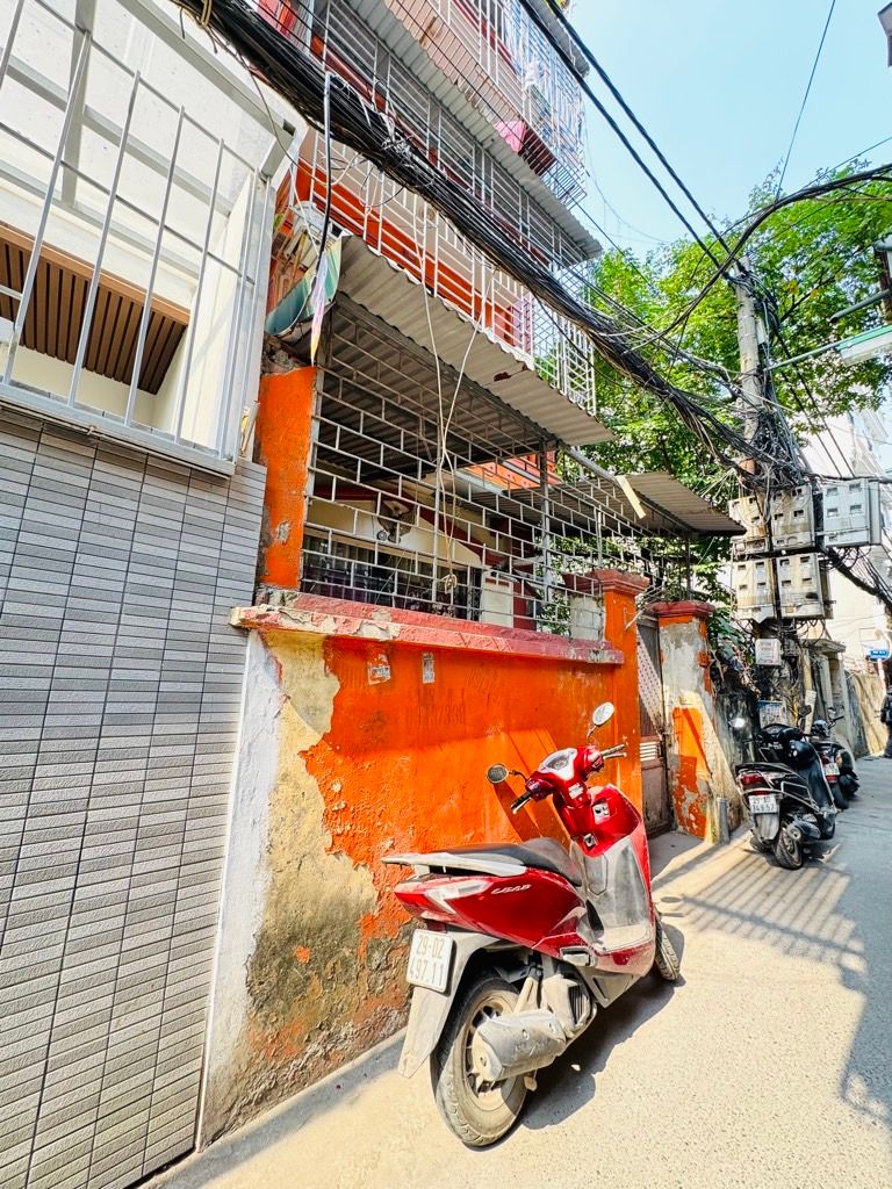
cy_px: 594
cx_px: 446
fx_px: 481
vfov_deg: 102.1
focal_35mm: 14
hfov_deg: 85.7
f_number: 2.2
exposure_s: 1/99
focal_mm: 2.22
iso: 80
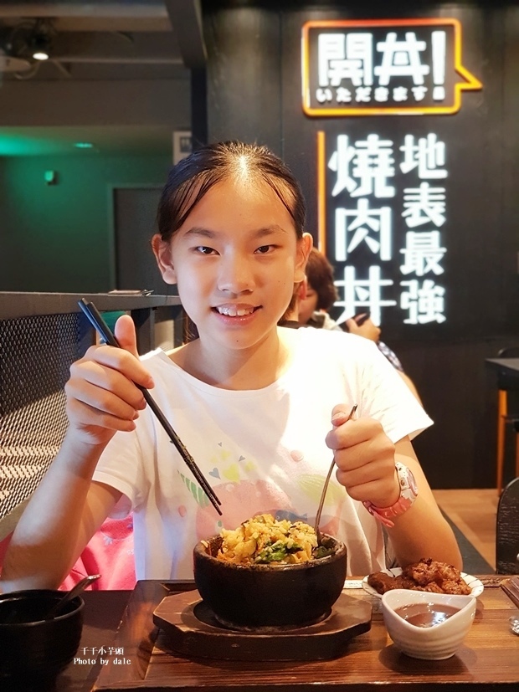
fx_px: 1040
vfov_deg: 36.8
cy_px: 346
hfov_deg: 28.0
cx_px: 260
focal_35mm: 52
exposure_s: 1/30
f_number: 2.4
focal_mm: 6
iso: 320
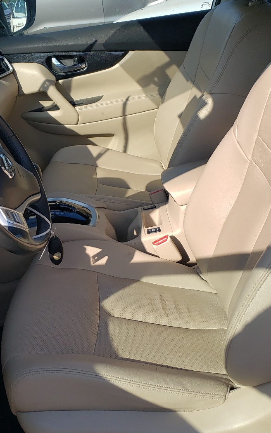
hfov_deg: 30.1
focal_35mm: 42
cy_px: 228
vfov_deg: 47.2
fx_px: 496
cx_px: 71
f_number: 1.5
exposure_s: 1/2000
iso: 50
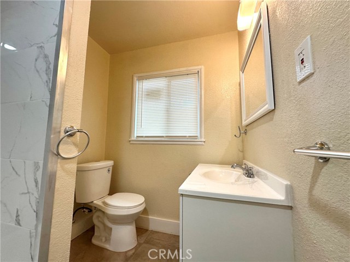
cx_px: 175
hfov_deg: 102.1
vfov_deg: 85.7
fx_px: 142
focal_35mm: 14
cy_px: 131
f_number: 2.2
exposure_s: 1/120
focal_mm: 2.22
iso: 160
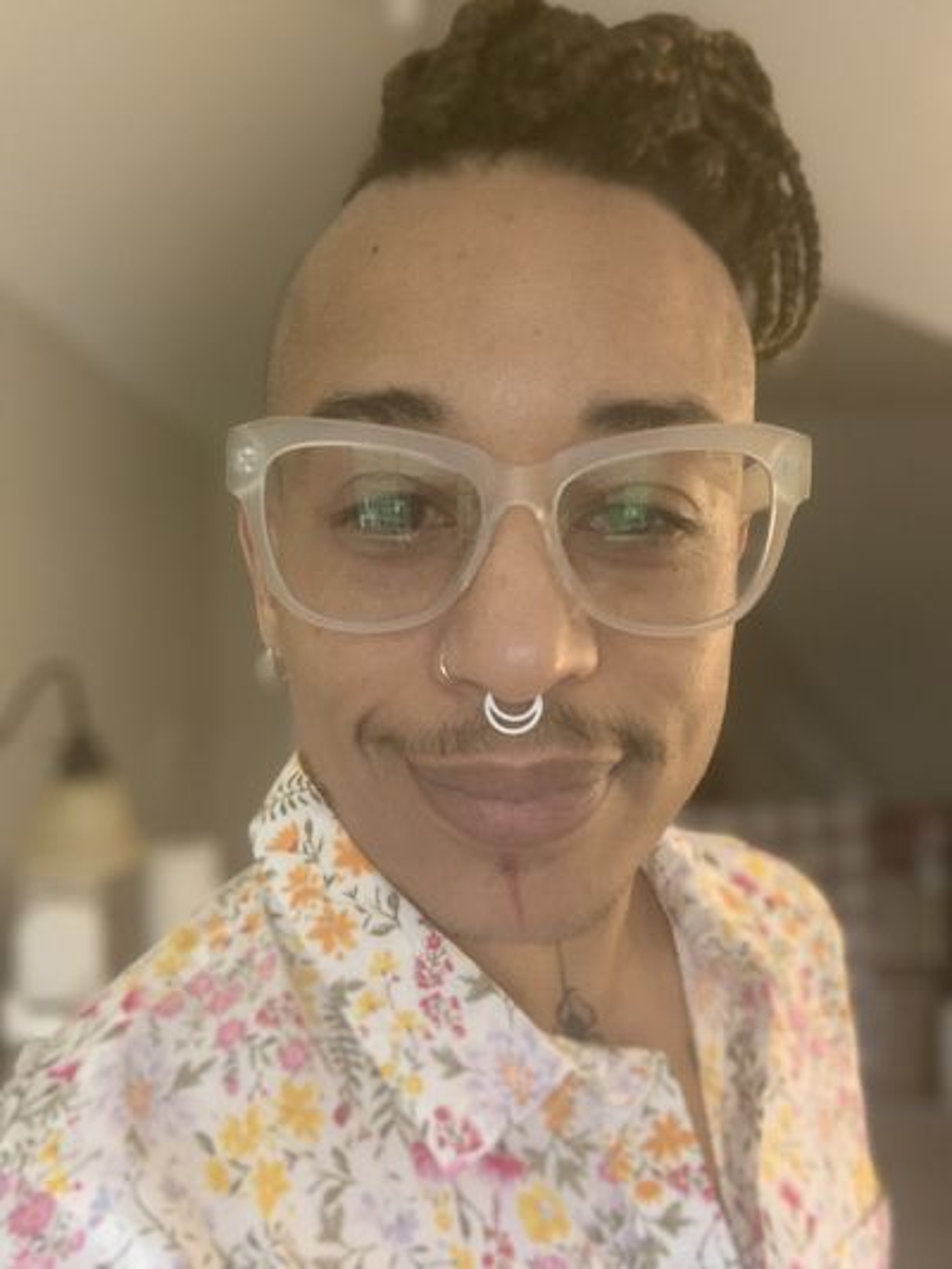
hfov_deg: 44.2
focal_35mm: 32
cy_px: 634
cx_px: 476
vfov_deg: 56.8
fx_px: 1173
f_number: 2.2
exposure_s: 1/30
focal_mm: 2.87
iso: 400
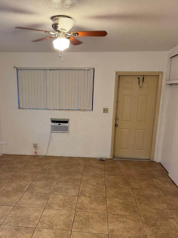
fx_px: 212
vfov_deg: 57.9
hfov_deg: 45.3
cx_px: 75
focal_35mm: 31
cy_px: 143
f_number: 1.78
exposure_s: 1/60
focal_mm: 6.76
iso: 320
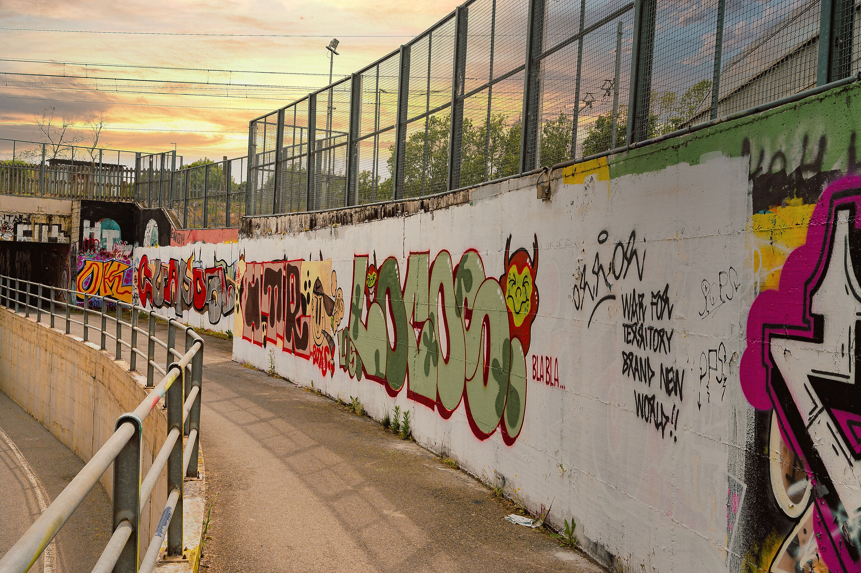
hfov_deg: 51.9
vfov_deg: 35.9
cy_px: 286
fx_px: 884
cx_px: 430
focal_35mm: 37
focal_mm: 37
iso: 100
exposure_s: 1/125
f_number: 18
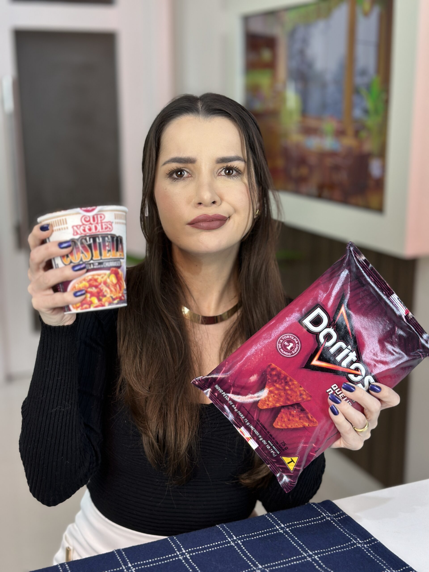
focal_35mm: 48
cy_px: 286
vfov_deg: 39.7
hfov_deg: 30.3
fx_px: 793
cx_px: 214
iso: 80
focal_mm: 6.86
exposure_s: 1/120
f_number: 1.78
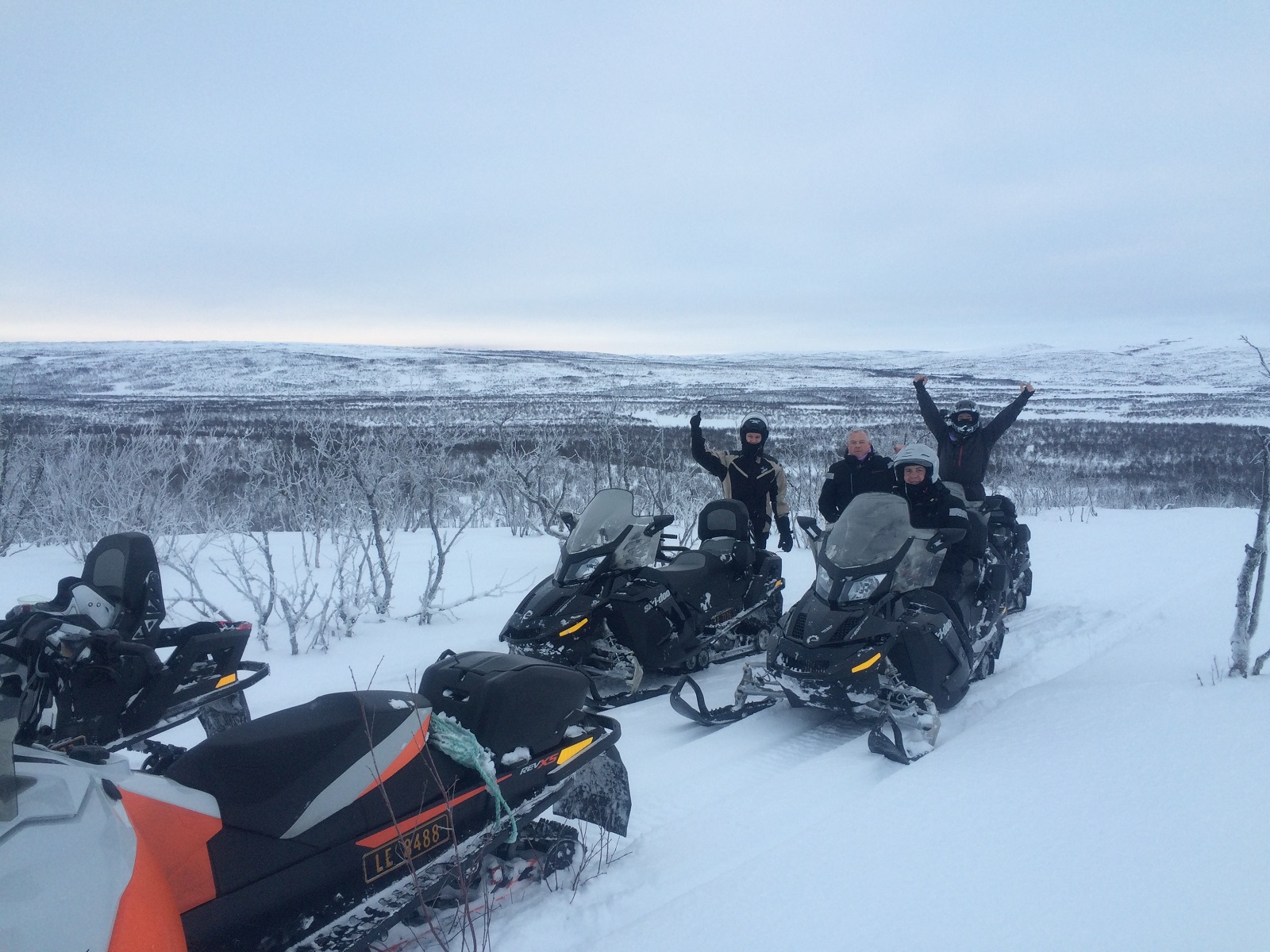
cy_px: 476
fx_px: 1064
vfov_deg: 48.2
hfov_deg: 61.7
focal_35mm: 29
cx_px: 635
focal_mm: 4.15
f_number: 2.2
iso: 32
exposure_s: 1/191
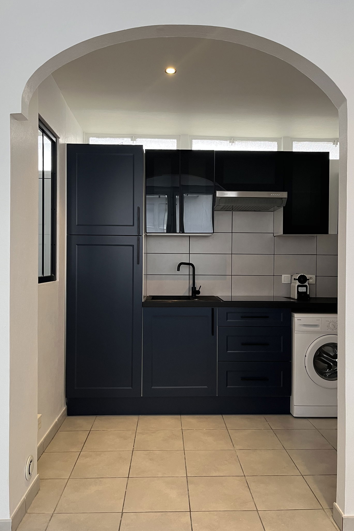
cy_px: 265
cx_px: 182
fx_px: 413
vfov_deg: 65.5
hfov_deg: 46.4
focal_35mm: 28
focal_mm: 5.1
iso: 160
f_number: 1.6
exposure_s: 1/50
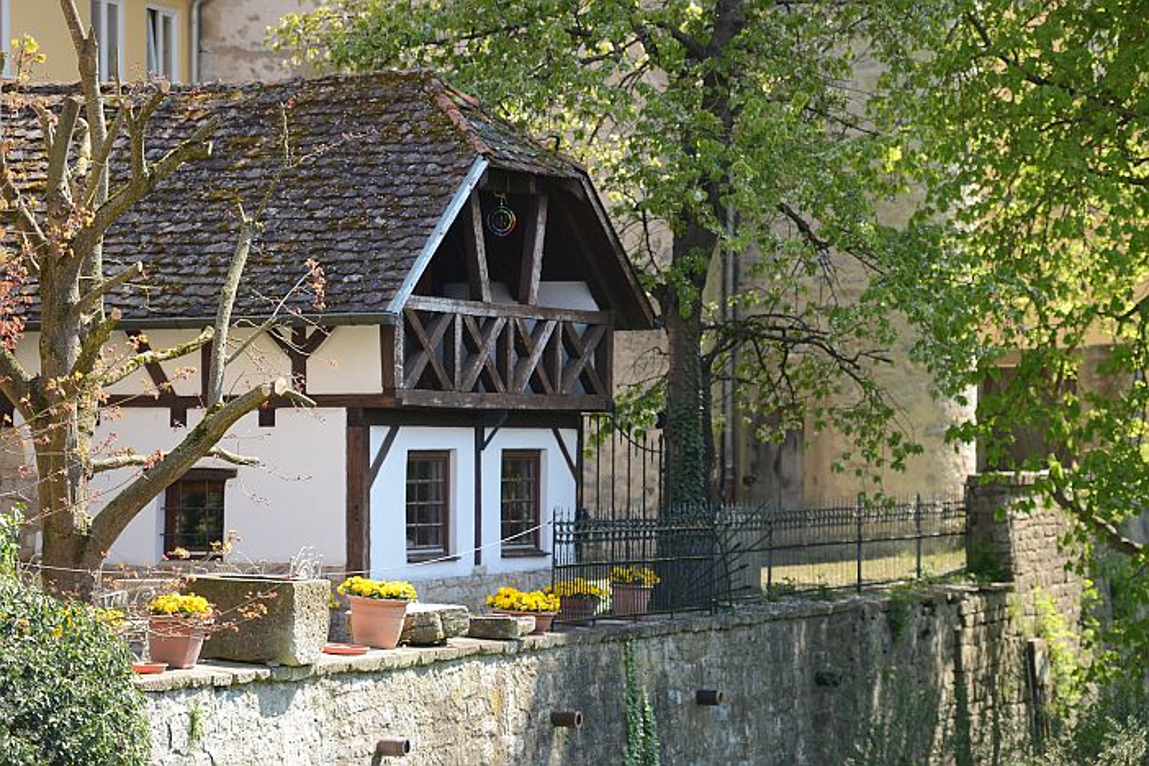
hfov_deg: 15.2
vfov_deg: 10.2
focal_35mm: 135
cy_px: 383
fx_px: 4308
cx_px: 574
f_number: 2.8
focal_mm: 135
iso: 100
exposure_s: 1/320
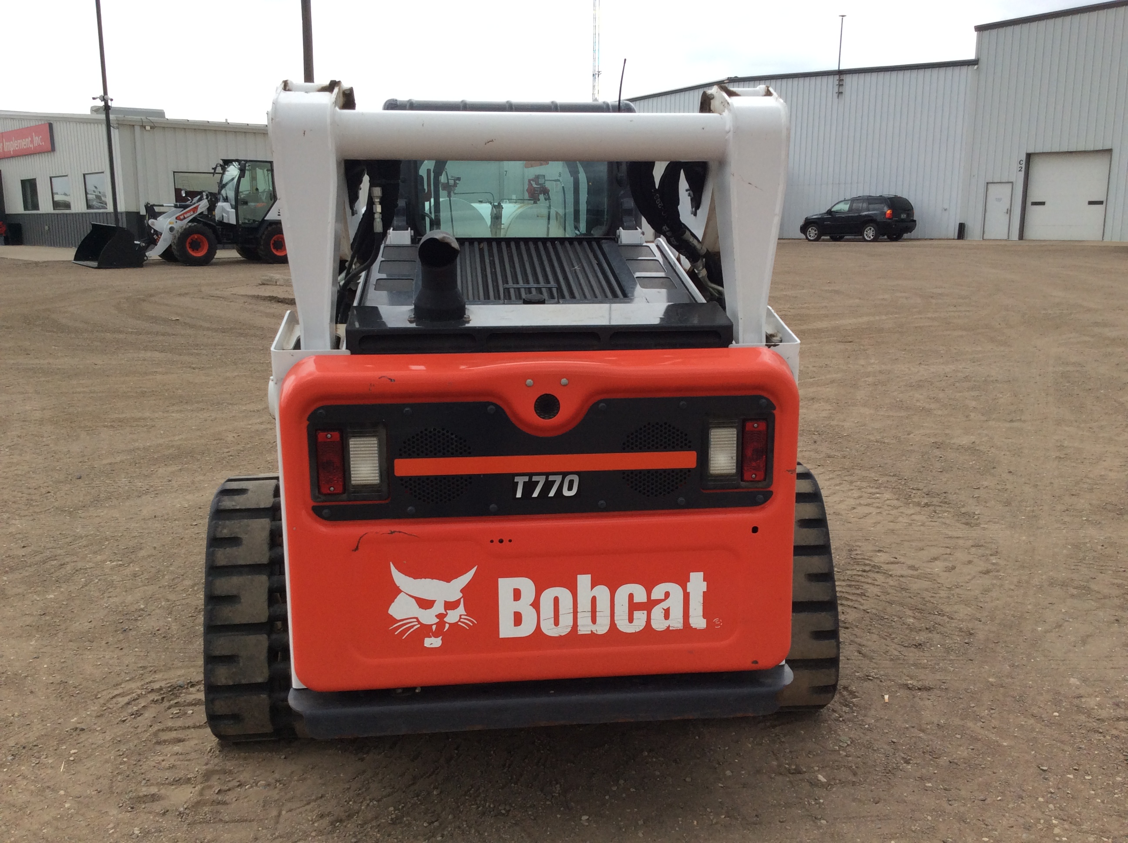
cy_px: 422
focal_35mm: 32
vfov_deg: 44.1
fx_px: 1041
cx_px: 564
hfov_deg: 56.9
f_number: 2.4
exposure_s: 1/534
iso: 32
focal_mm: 3.3
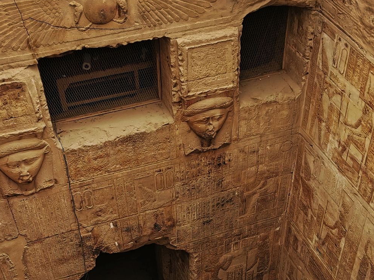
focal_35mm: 55
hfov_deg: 34.9
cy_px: 268
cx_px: 202
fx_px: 594
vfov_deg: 25.5
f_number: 1.6
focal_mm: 5.56
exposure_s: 1/1000
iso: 50
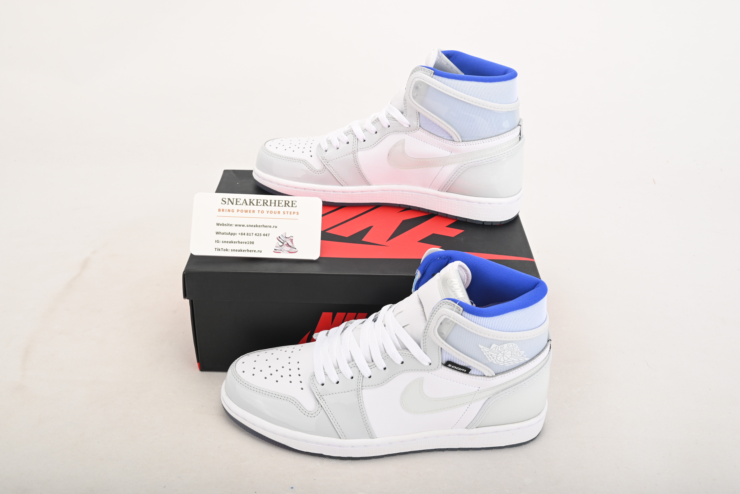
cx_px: 370
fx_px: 781
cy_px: 247
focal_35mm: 38
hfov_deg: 50.7
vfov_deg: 35.1
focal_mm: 38
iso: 100
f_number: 11
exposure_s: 1/200
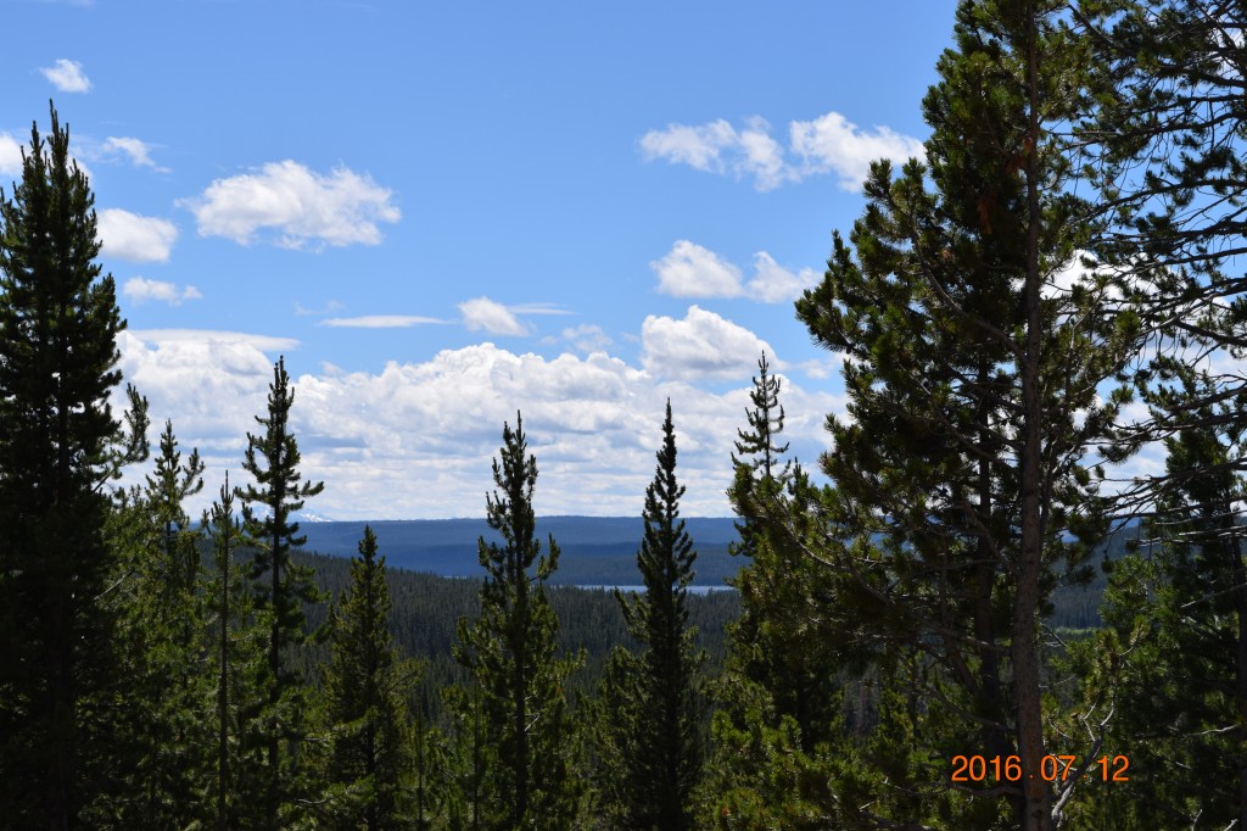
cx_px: 624
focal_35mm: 82
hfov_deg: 24.6
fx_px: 2857
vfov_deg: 16.5
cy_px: 416
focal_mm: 55
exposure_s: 1/500
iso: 200
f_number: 10
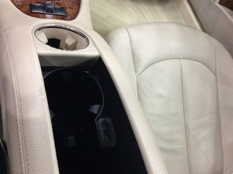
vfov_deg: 44.1
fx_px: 215
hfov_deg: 56.9
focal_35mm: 32
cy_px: 87
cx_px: 116
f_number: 2.4
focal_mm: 3.3
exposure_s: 1/24
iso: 125
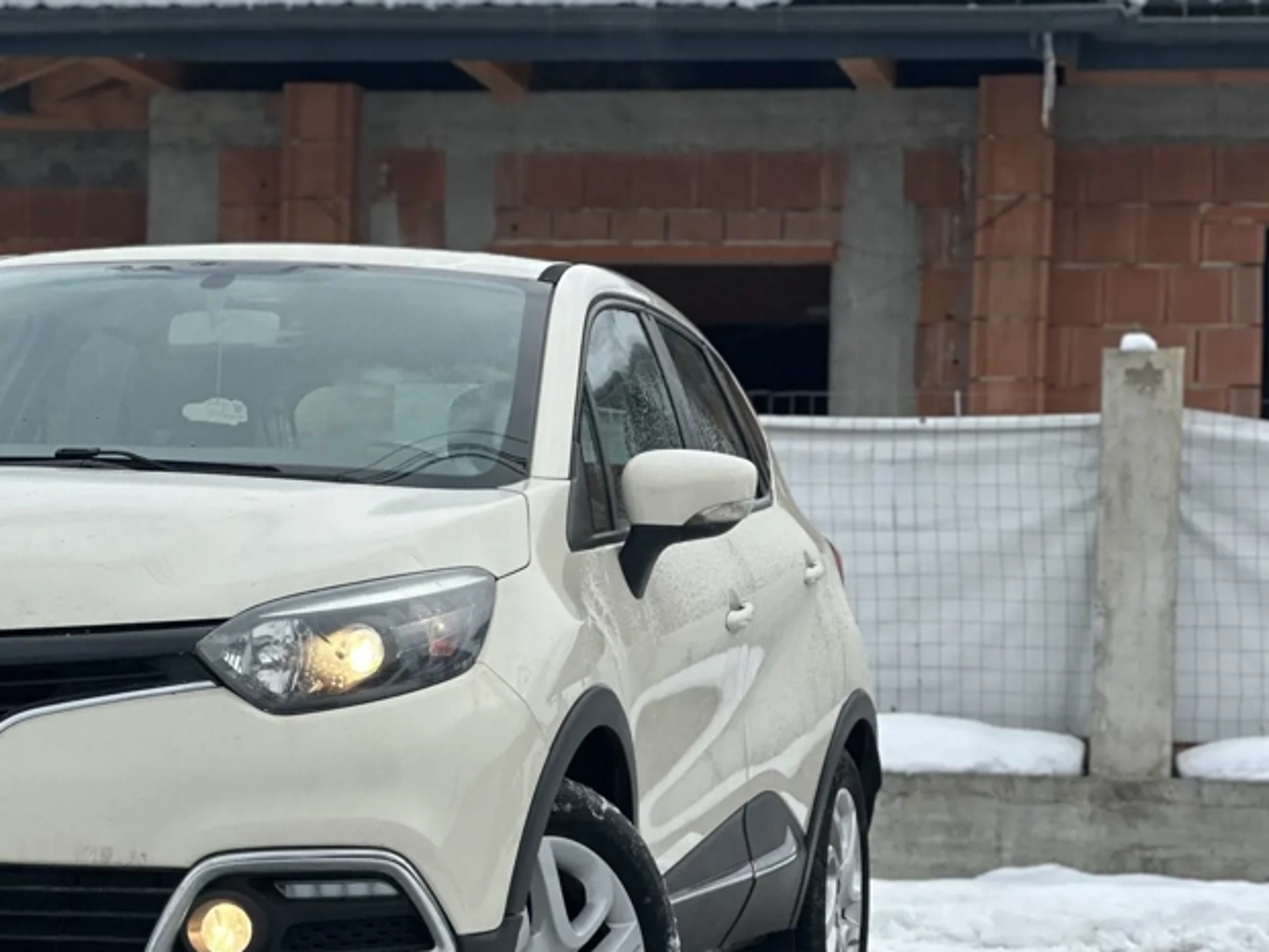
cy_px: 670
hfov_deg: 15.8
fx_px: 4547
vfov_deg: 11.9
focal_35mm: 124
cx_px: 270
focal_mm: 9
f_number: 2.8
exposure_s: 1/416
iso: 32
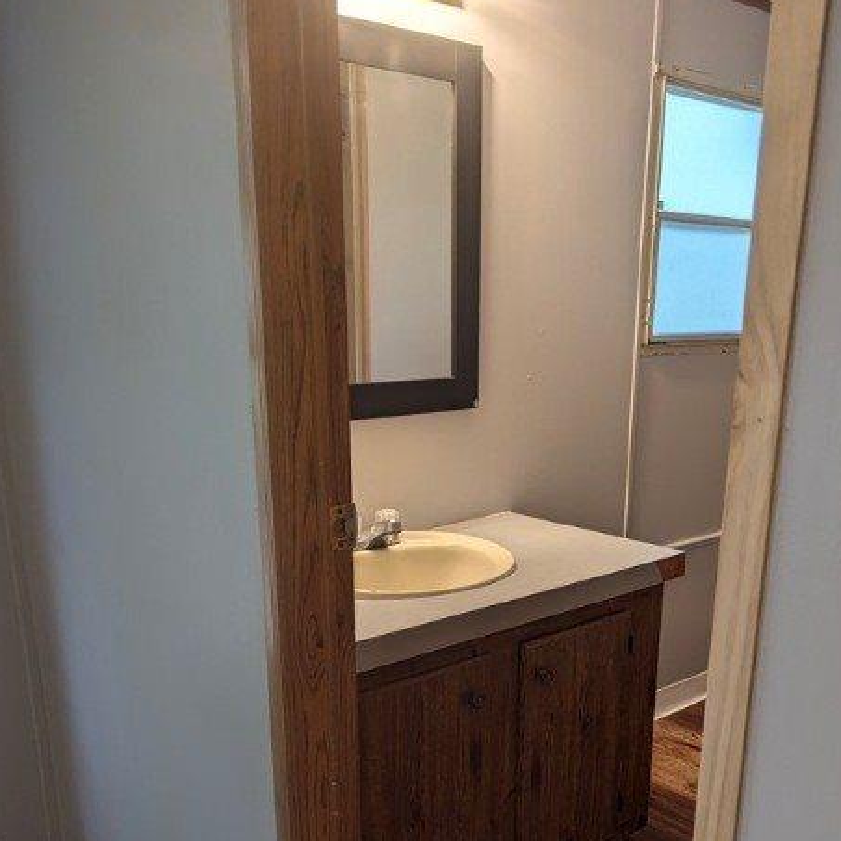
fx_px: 990
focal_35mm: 36
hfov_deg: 45.8
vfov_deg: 44.8
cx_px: 499
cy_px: 609
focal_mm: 6.81
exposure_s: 1/120
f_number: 1.85
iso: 175
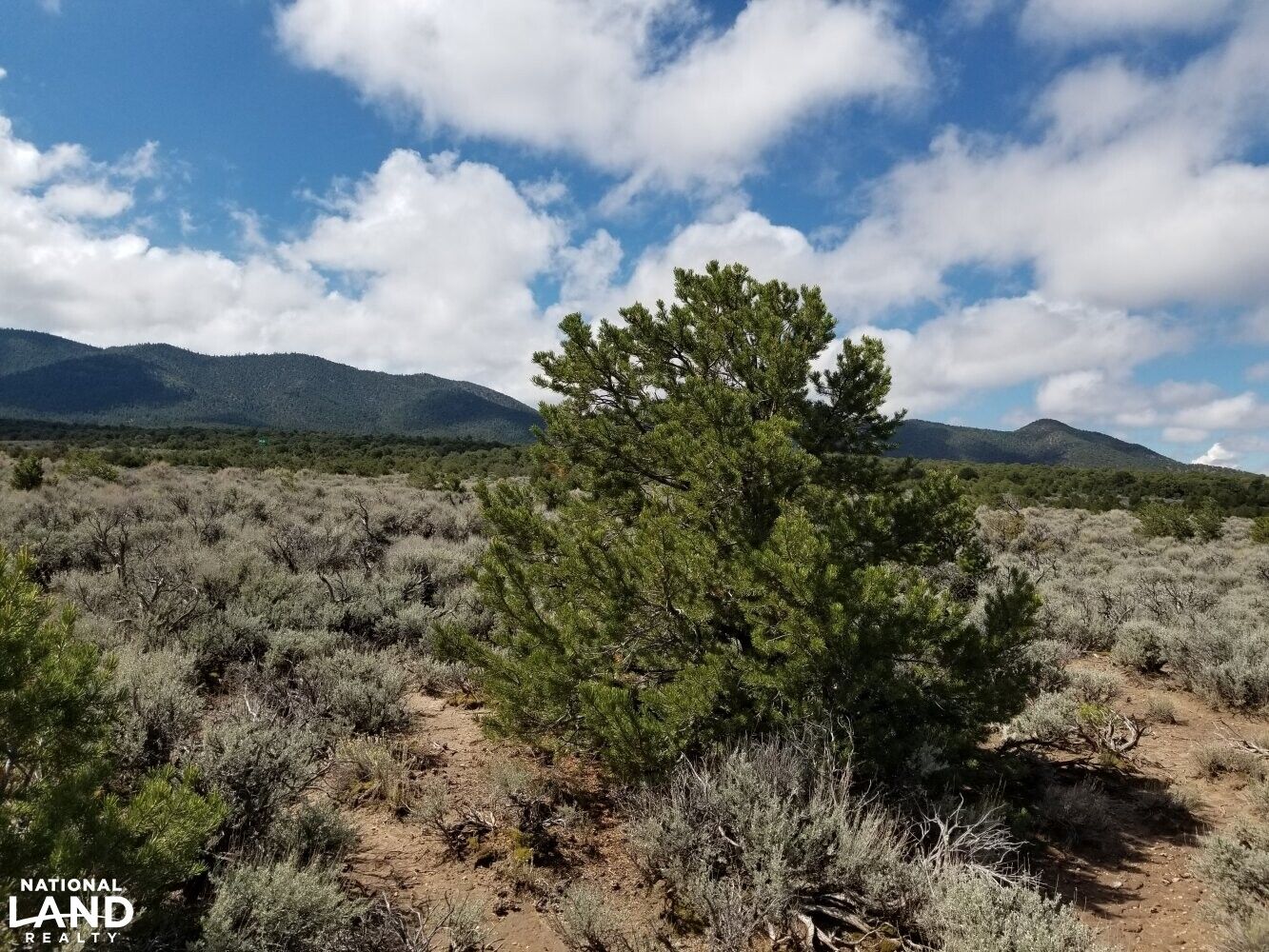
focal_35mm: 26
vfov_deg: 53.1
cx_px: 634
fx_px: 953
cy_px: 476
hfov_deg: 67.3
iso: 50
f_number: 1.7
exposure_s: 1/3216
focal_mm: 4.25
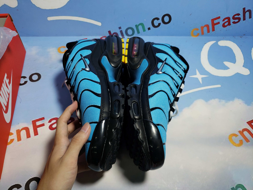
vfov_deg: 53.1
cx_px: 126
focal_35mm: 26
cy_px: 95
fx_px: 190
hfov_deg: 67.3
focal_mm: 4.3
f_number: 1.5
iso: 50
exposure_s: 1/519
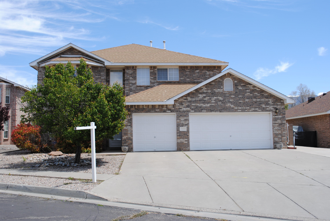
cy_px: 110
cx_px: 165
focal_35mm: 33
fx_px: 303
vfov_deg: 40.1
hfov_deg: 57.2
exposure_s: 1/250
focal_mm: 22
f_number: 8
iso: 100
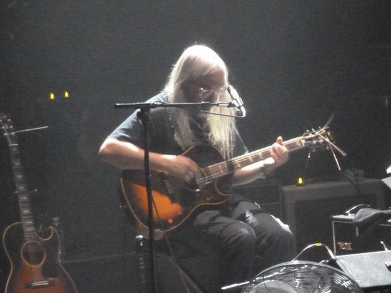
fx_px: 6574
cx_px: 196
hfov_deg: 3.4
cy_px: 146
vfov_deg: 2.6
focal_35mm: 582
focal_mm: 68.8
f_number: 5.9
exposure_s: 1/8
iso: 1600
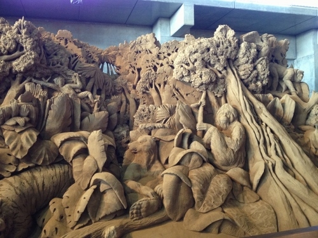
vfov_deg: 40.7
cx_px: 159
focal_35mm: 35
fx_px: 322
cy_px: 119
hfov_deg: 52.6
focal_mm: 4.28
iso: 160
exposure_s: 1/20
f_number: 2.4
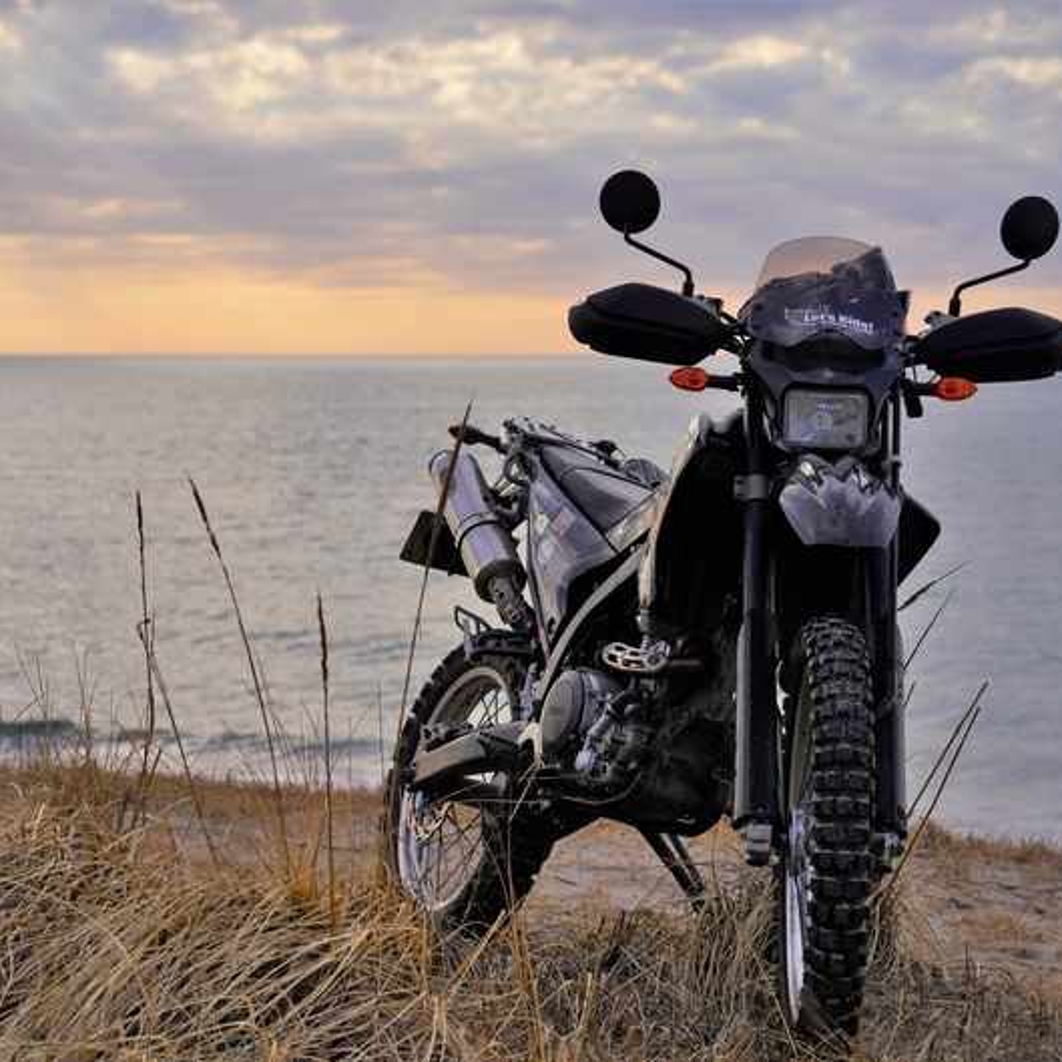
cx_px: 448
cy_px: 533
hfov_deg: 19.3
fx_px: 3124
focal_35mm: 90
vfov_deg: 19.3
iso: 100
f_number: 5.6
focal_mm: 70
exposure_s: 1/500
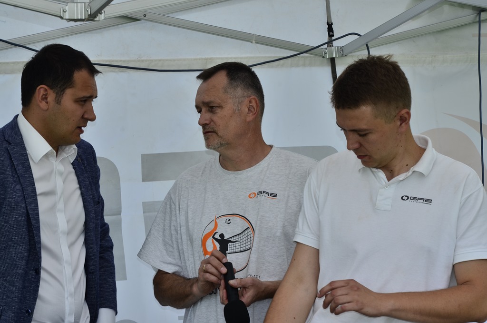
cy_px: 162
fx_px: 1620
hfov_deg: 17.1
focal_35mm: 120
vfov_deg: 11.4
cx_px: 244
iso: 200
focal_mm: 80
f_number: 11
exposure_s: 1/250
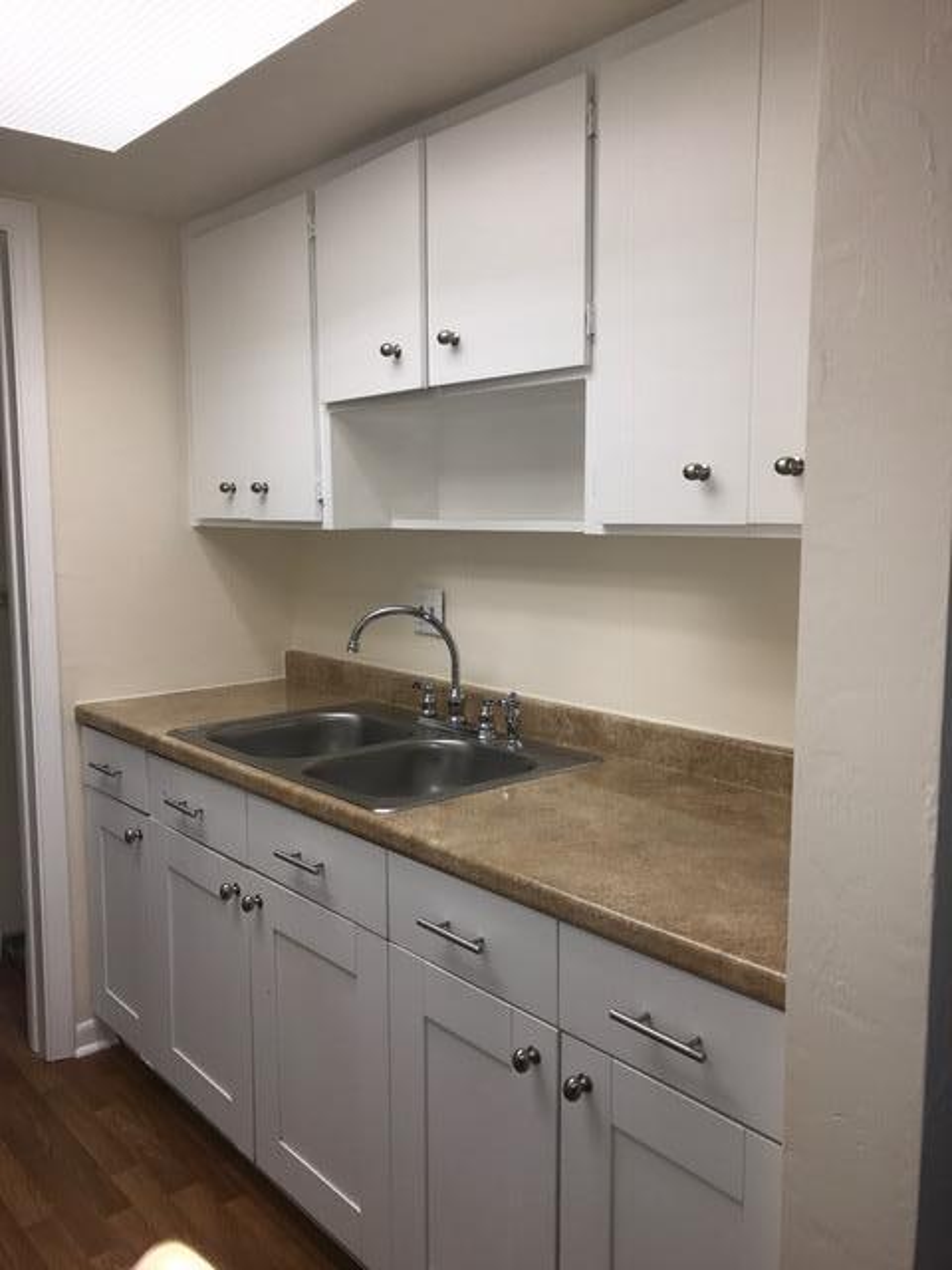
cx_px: 476
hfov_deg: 49.7
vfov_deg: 63.4
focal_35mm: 28
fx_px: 1027
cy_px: 635
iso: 20
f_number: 1.8
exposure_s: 1/64
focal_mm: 3.99
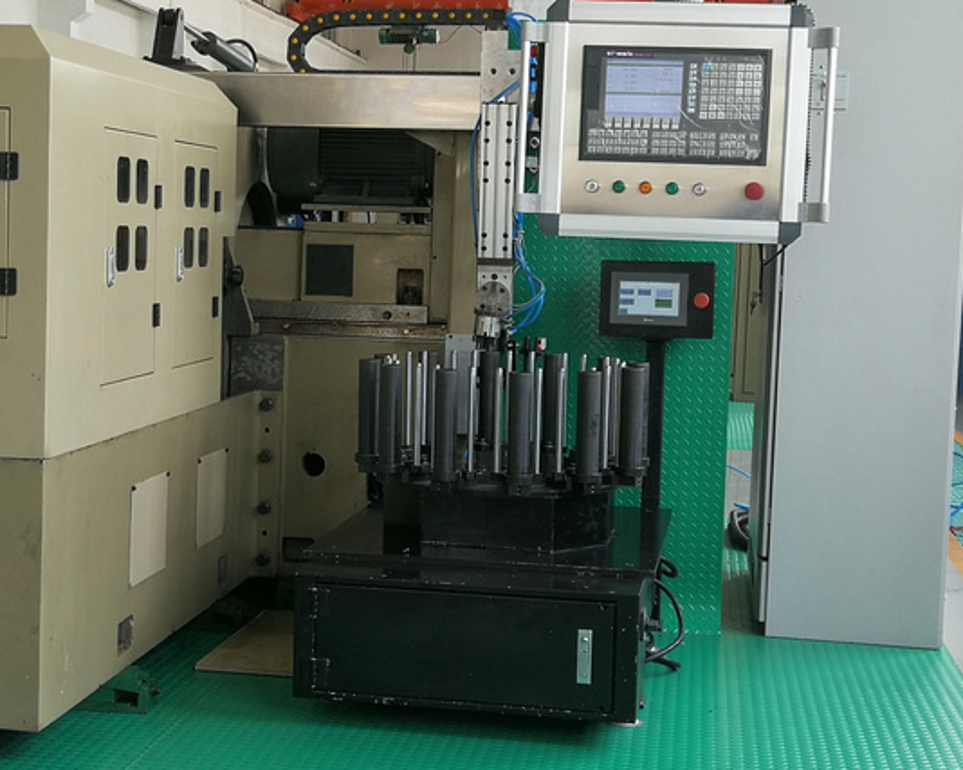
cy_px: 344
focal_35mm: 57
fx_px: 1624
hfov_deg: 32.9
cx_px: 368
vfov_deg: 26.7
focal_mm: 3.95
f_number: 2.2
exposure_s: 1/100
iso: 80
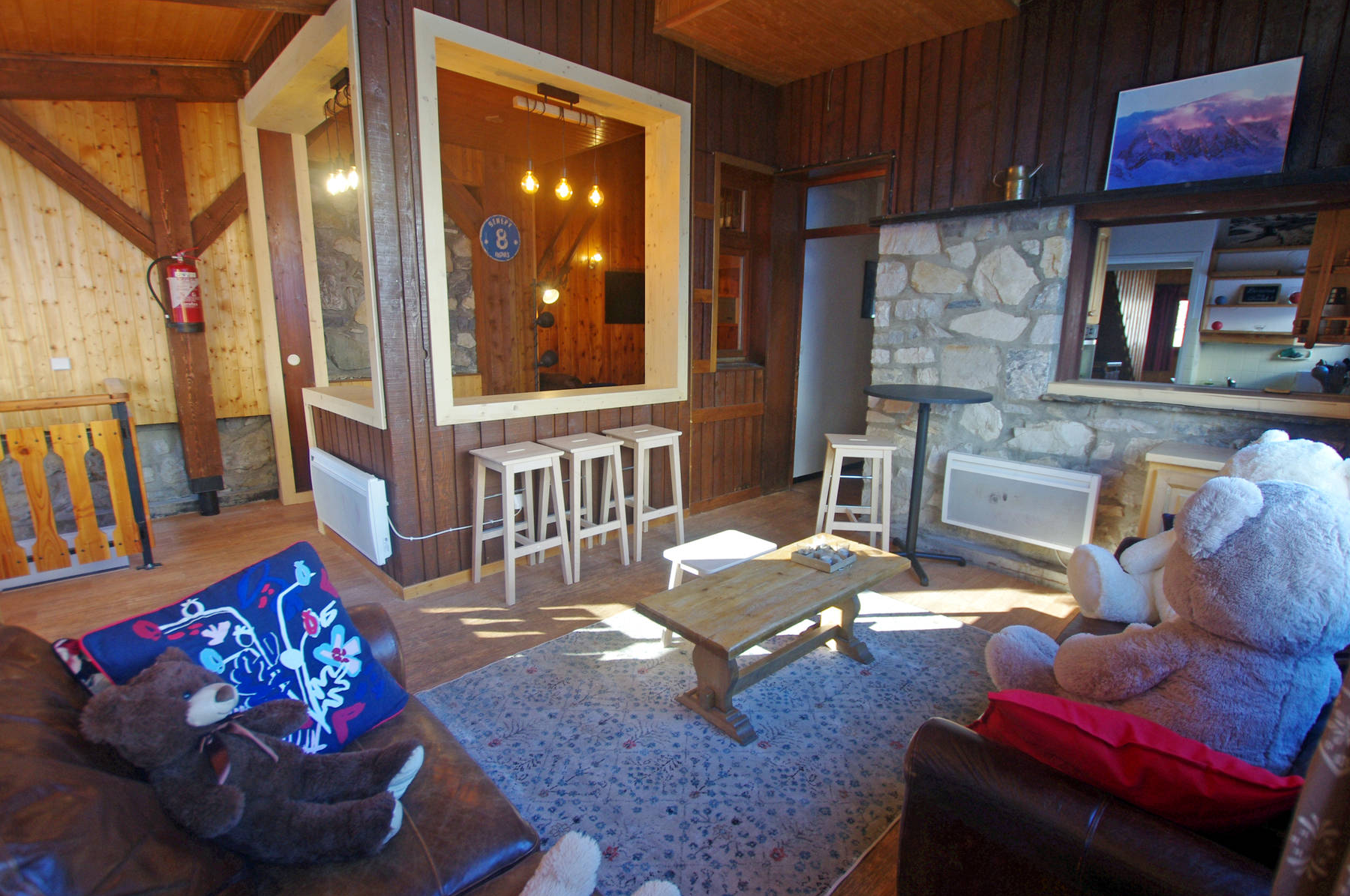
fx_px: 599
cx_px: 678
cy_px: 453
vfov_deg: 73.6
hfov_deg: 96.8
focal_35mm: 16
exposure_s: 1/60
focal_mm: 10
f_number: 4
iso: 400
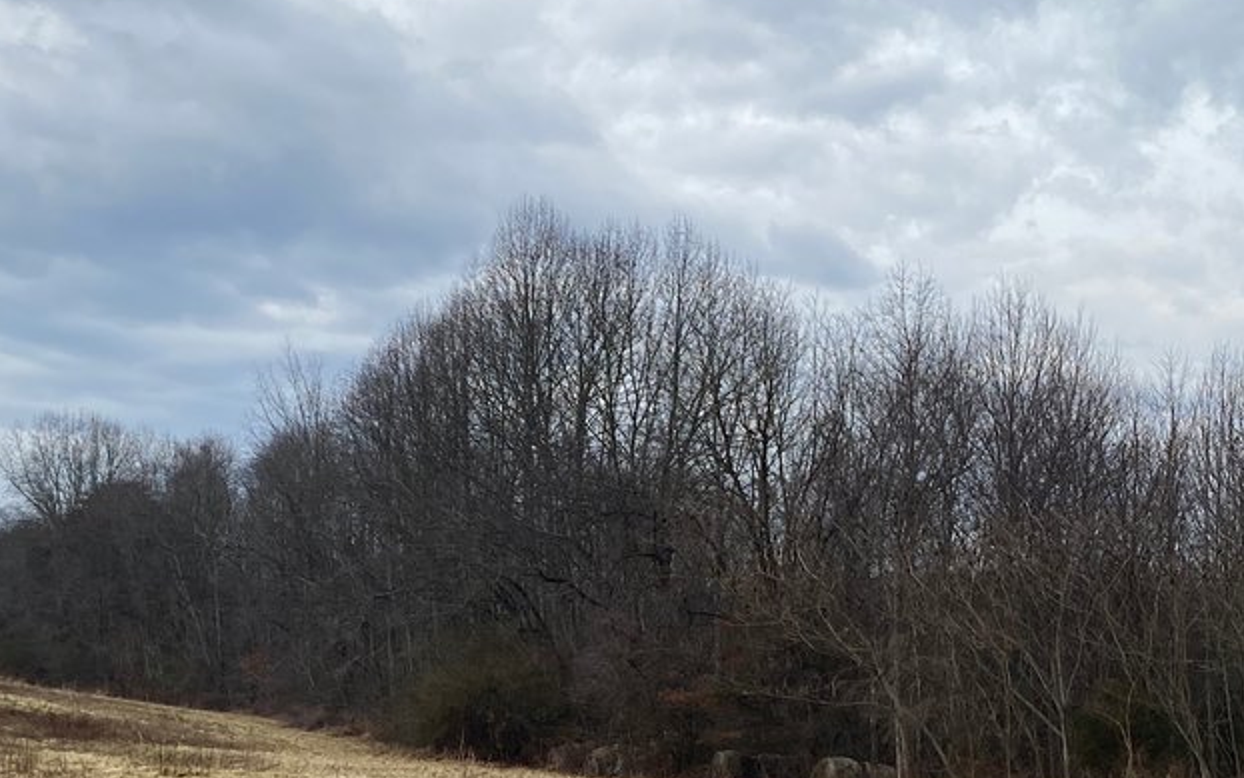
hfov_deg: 30.6
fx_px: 2272
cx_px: 505
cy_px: 689
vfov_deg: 19.1
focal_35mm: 67
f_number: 1.8
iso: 32
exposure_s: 1/2315
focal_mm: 4.25
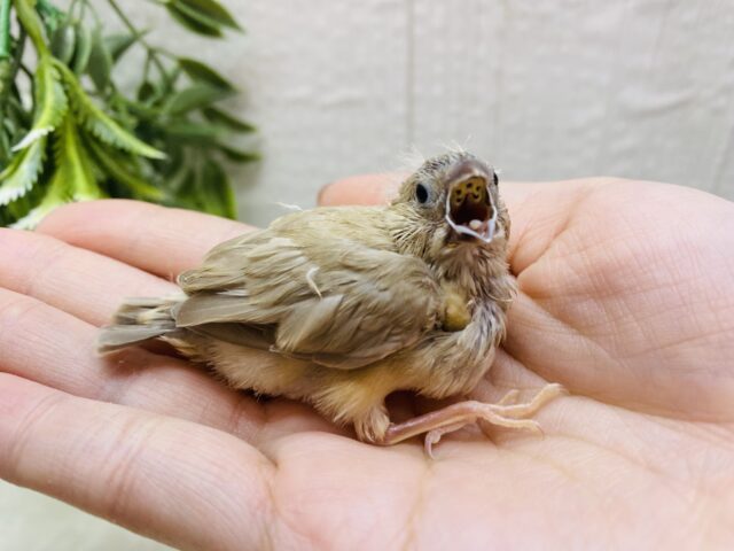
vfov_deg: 54.9
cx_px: 367
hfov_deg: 69.4
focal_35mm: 25
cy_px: 276
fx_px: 530
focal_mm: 4.25
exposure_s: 1/100
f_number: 1.8
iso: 125
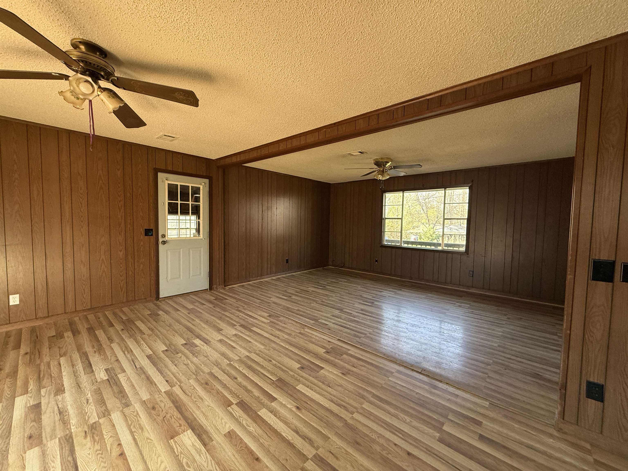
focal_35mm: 14
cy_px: 236
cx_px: 314
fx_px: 254
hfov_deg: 102.1
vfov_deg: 85.7
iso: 320
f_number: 2.2
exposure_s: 1/99
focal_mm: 2.22
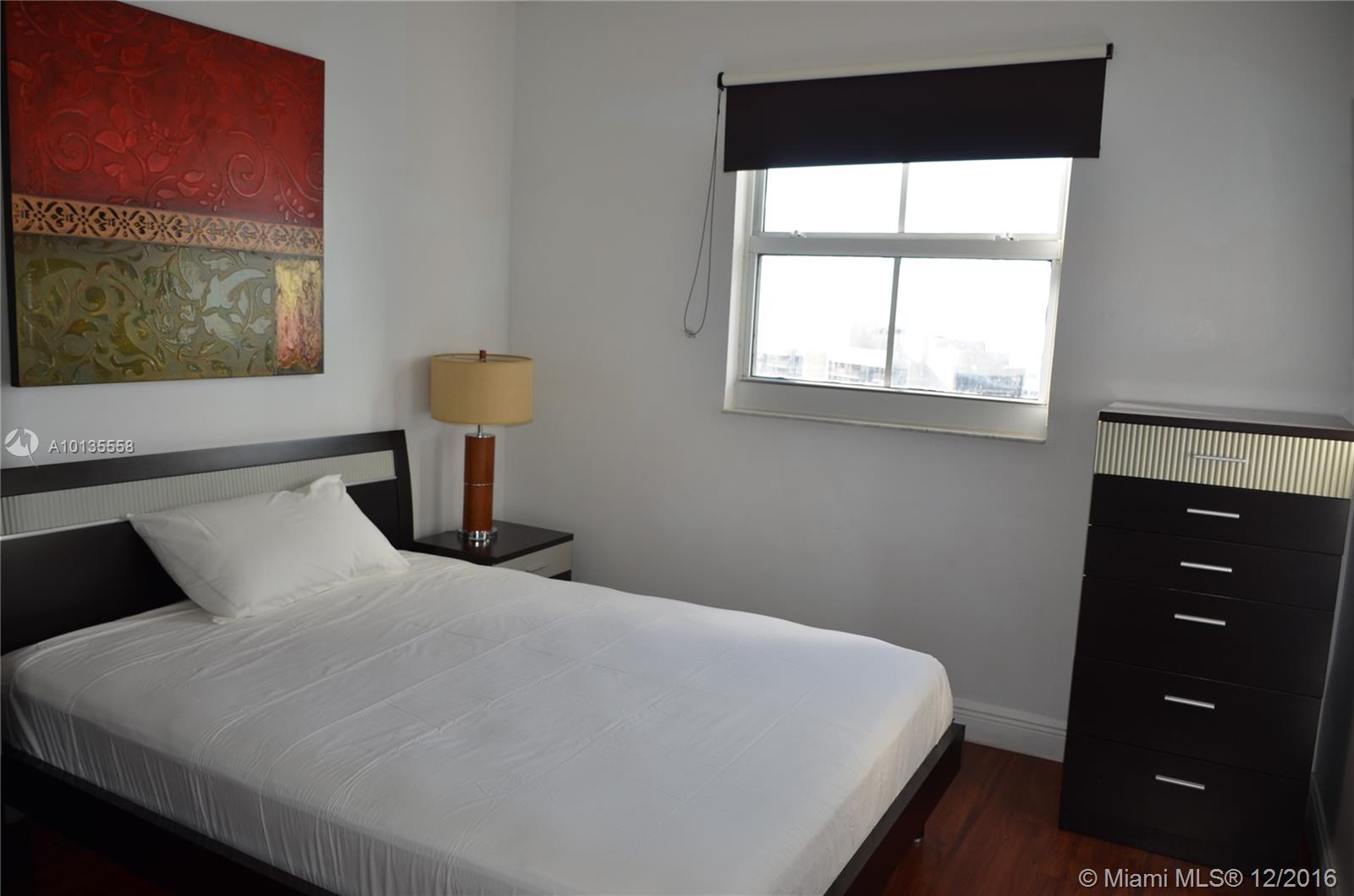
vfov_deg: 47.7
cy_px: 448
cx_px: 677
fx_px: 1013
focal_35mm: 27
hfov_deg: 67.5
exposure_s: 1/200
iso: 200
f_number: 3.5
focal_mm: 18
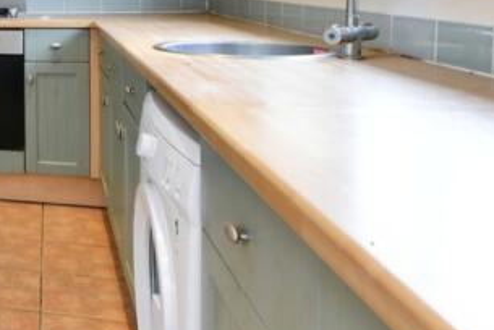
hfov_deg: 30.0
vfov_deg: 27.1
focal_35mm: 47
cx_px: -196
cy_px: -2
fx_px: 646
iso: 1800
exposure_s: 1/50
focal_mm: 14
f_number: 9
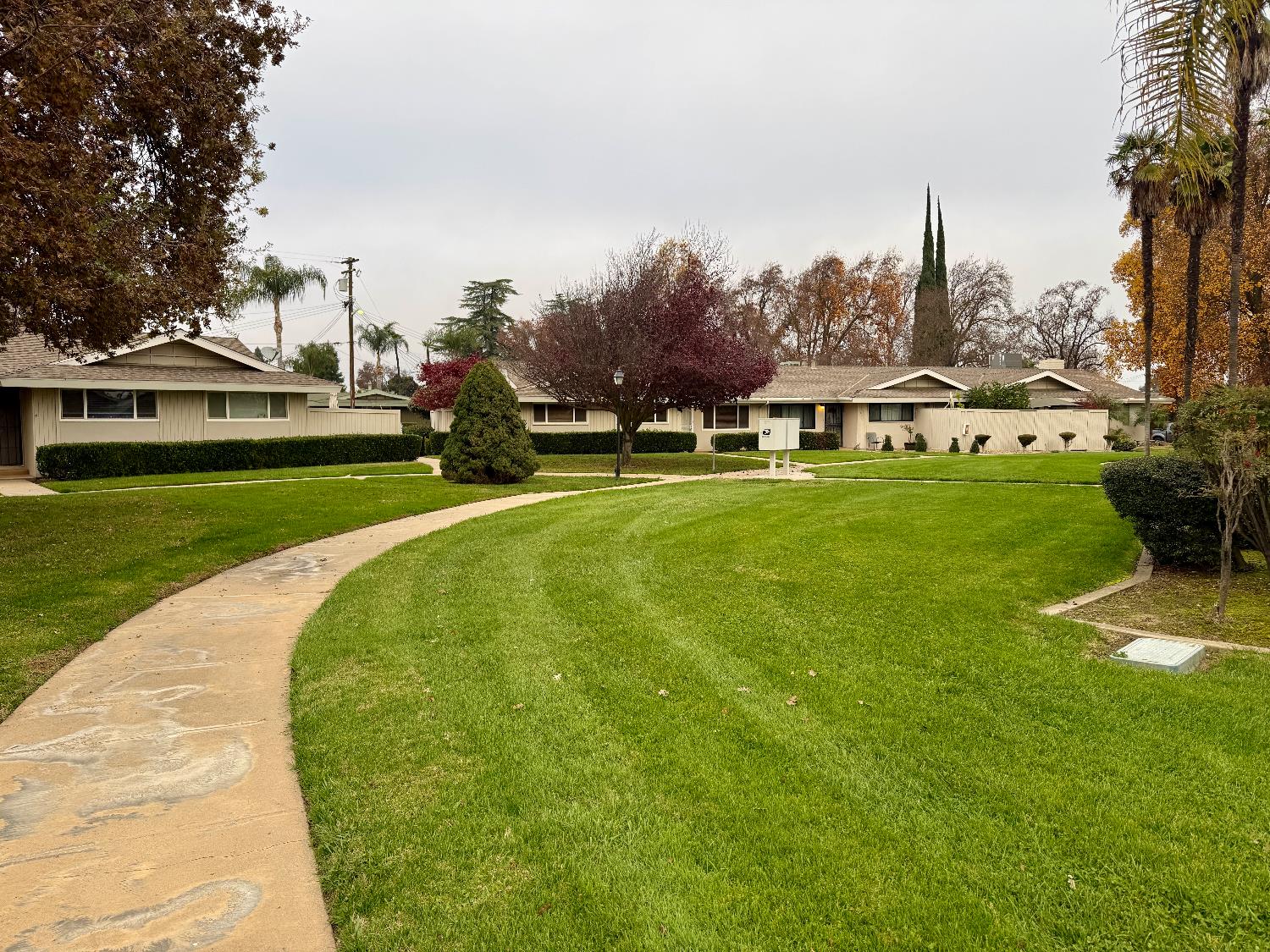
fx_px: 881
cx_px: 635
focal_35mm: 24
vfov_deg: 56.8
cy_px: 476
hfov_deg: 71.6
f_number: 1.78
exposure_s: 1/467
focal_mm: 6.76
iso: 80
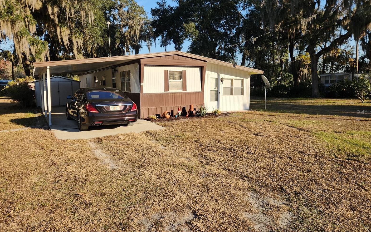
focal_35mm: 25
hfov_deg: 72.5
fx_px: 253
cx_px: 189
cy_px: 112
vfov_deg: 49.3
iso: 20
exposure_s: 1/932
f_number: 1.8
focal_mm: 5.4
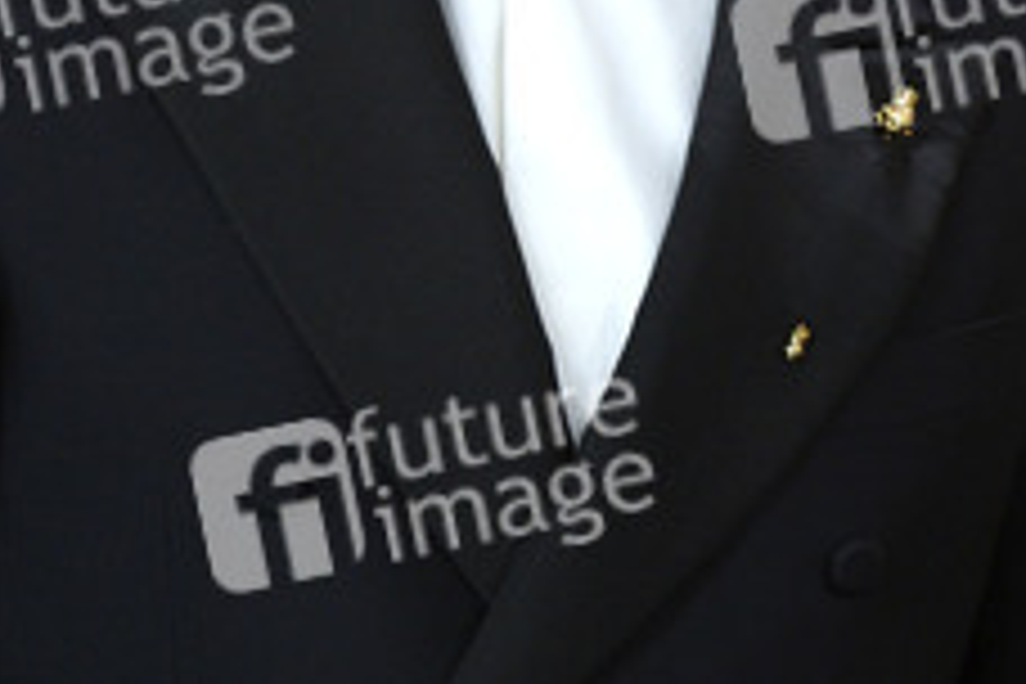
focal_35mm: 254
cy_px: -189
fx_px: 7238
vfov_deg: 5.4
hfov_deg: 8.1
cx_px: 556
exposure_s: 1/250
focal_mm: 145
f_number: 5.6
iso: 2500
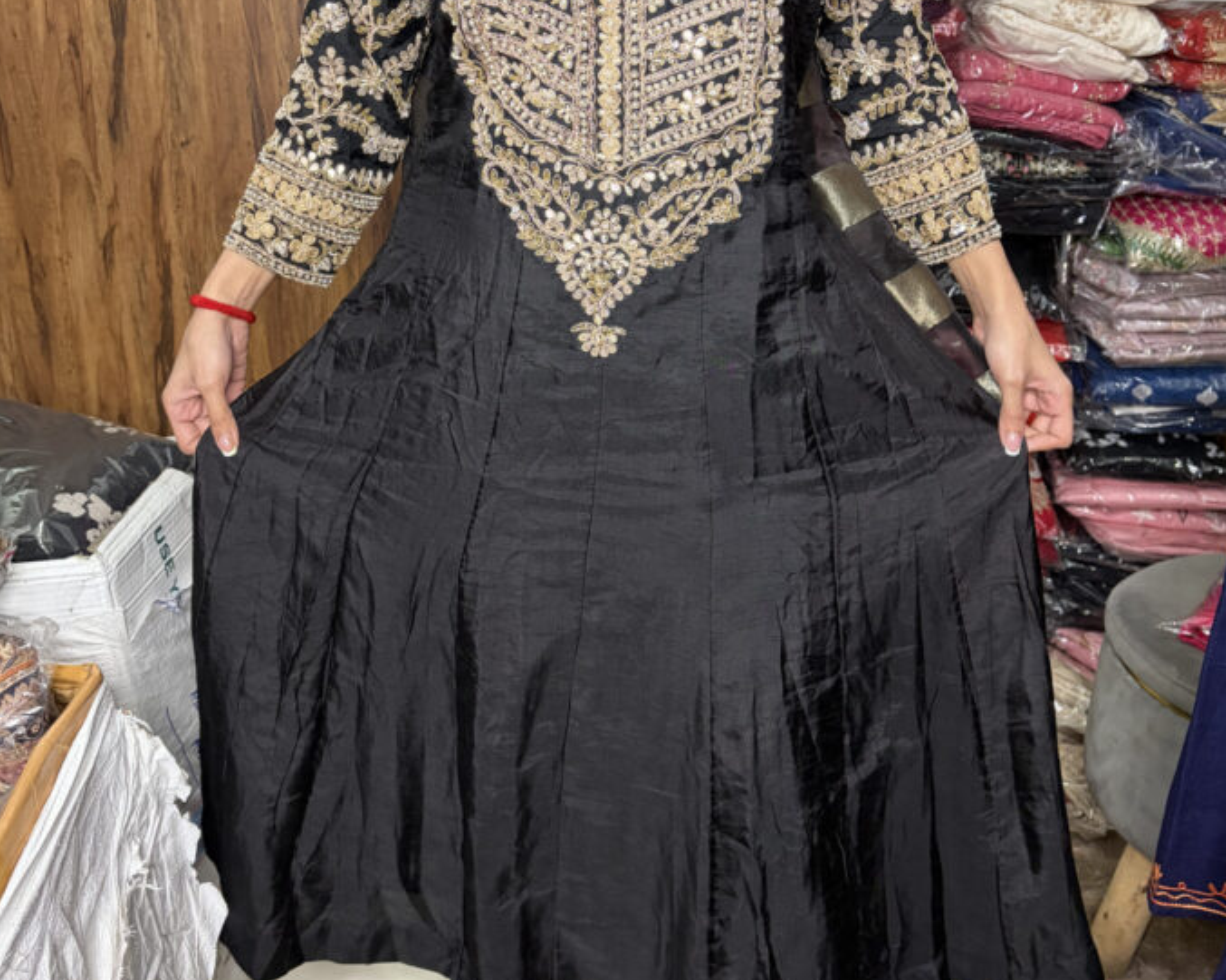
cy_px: 447
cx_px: 605
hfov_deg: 51.6
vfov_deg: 42.2
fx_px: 1269
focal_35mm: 35
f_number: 1.6
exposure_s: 1/50
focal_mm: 5.96
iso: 250
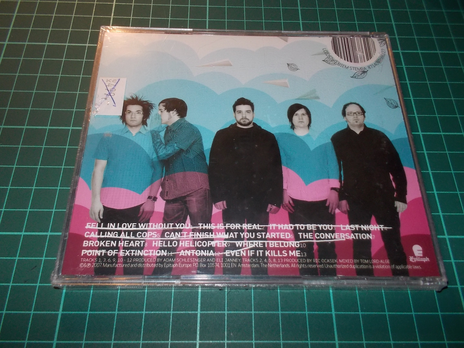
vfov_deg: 48.2
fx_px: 389
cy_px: 174
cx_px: 232
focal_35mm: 29
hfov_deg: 61.7
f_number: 3.3
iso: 200
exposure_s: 1/30
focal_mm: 4.1
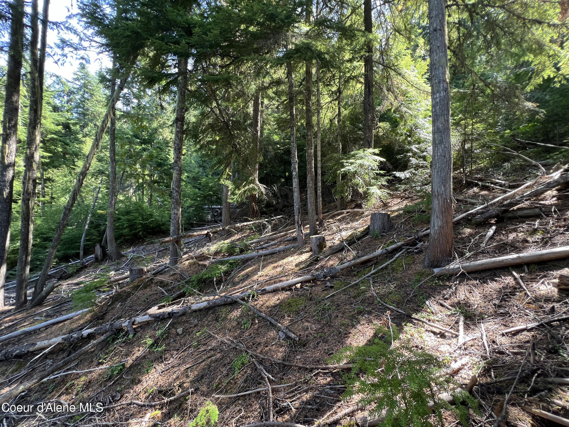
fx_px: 214
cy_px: 214
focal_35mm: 13
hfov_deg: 106.2
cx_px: 284
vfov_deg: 89.9
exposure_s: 1/99
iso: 80
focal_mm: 1.57
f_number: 1.8
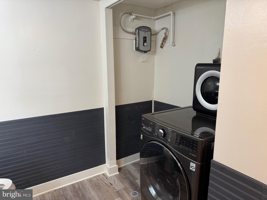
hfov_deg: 71.6
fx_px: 185
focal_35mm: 24
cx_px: 134
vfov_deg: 56.8
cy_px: 100
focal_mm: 6.76
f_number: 1.78
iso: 125
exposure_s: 1/60
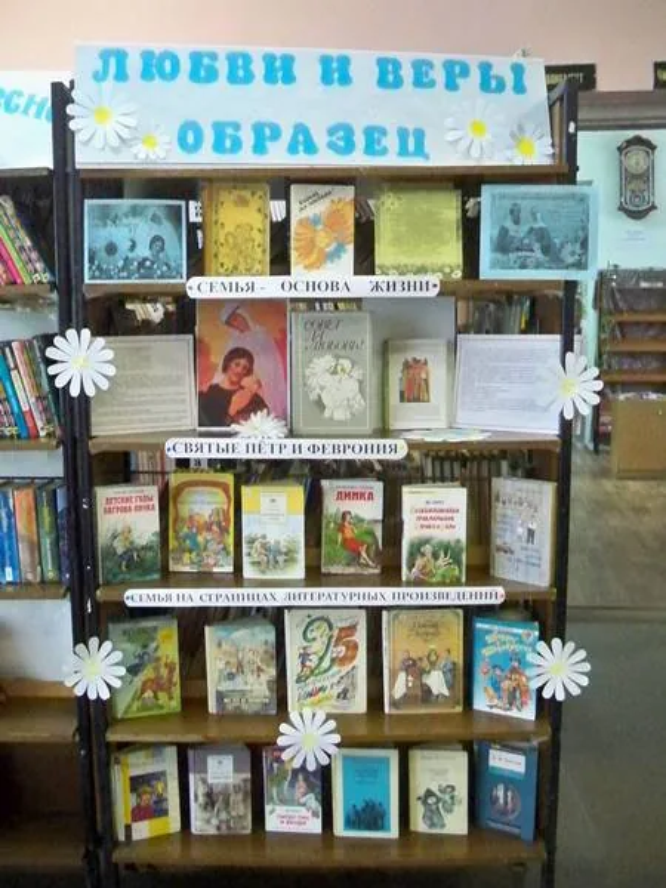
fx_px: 898
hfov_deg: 40.7
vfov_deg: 52.6
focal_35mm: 35
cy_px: 444
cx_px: 333
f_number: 3.1
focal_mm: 6.3
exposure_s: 1/60
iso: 2000
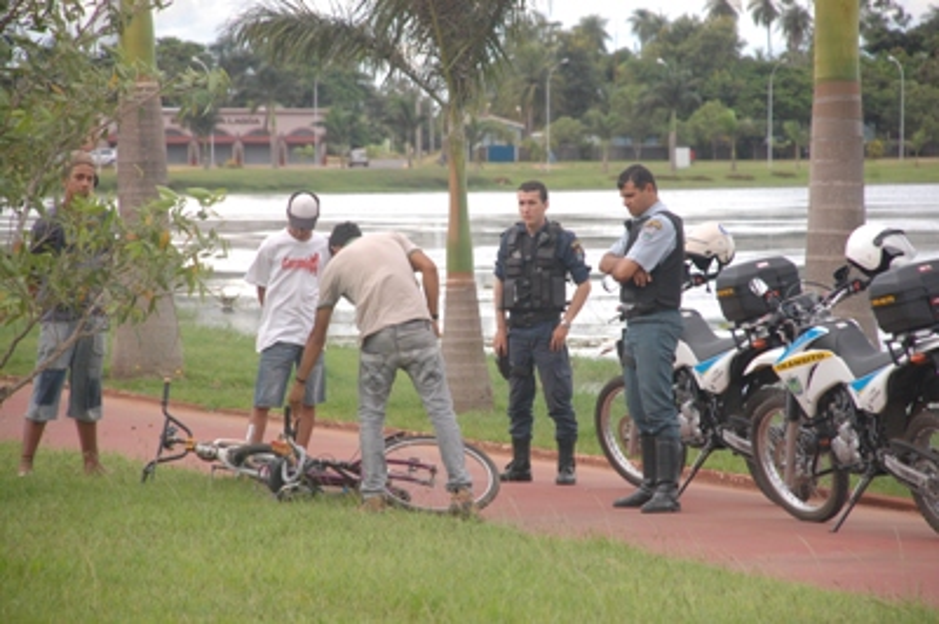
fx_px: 5277
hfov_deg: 10.2
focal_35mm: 202
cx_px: 470
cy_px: 312
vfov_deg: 6.8
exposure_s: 1/500
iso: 800
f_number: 5.6
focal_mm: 135
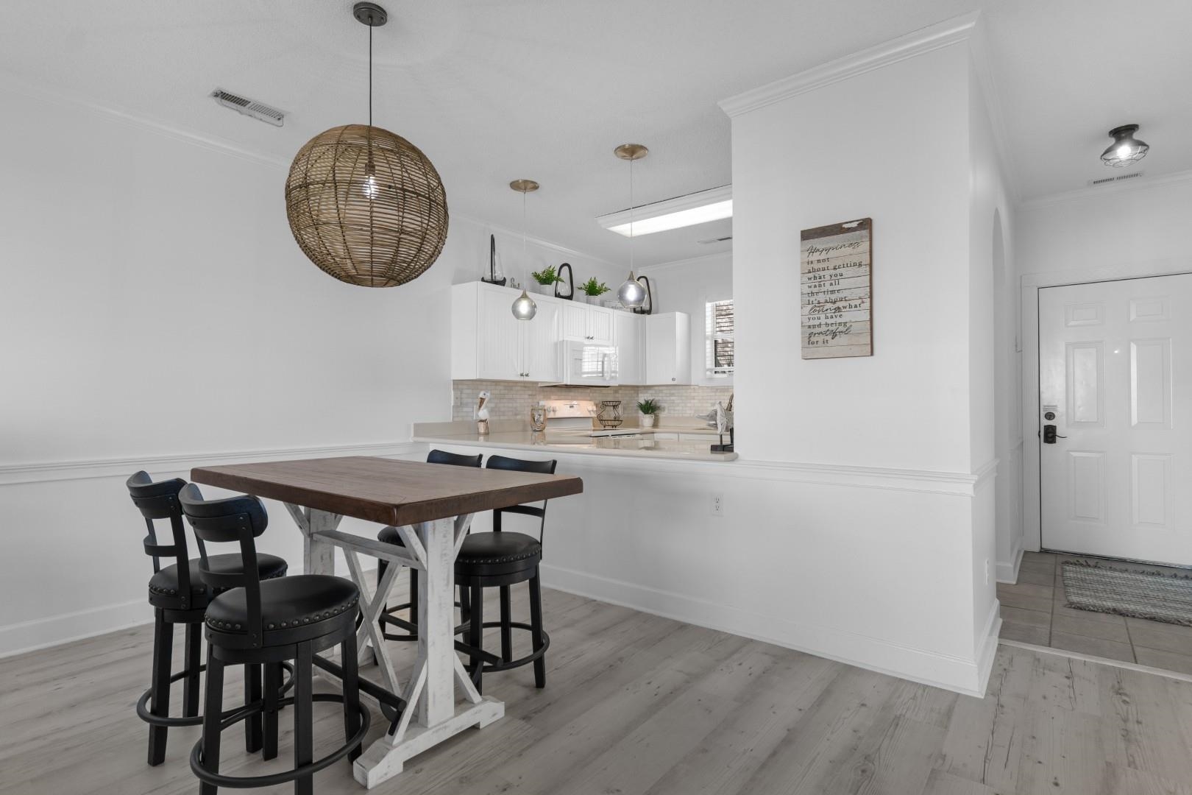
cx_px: 596
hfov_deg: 93.3
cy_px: 398
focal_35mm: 17
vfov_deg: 70.4
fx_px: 563
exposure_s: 1/25
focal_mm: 11.5
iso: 100
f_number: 4.8
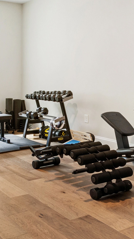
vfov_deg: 45.4
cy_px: 73
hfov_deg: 26.2
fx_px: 278
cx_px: 15
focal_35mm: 44
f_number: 8
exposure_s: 1
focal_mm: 10
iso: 100
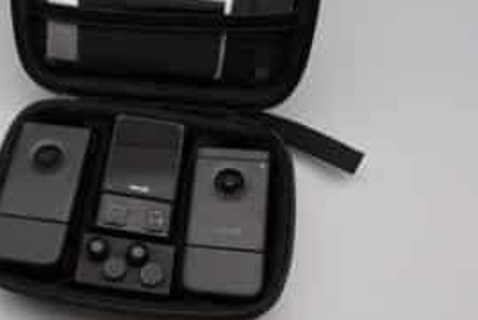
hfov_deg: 40.2
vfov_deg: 28.1
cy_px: 172
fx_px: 638
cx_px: 132
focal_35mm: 48
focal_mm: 22
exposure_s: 1/100
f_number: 9
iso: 800
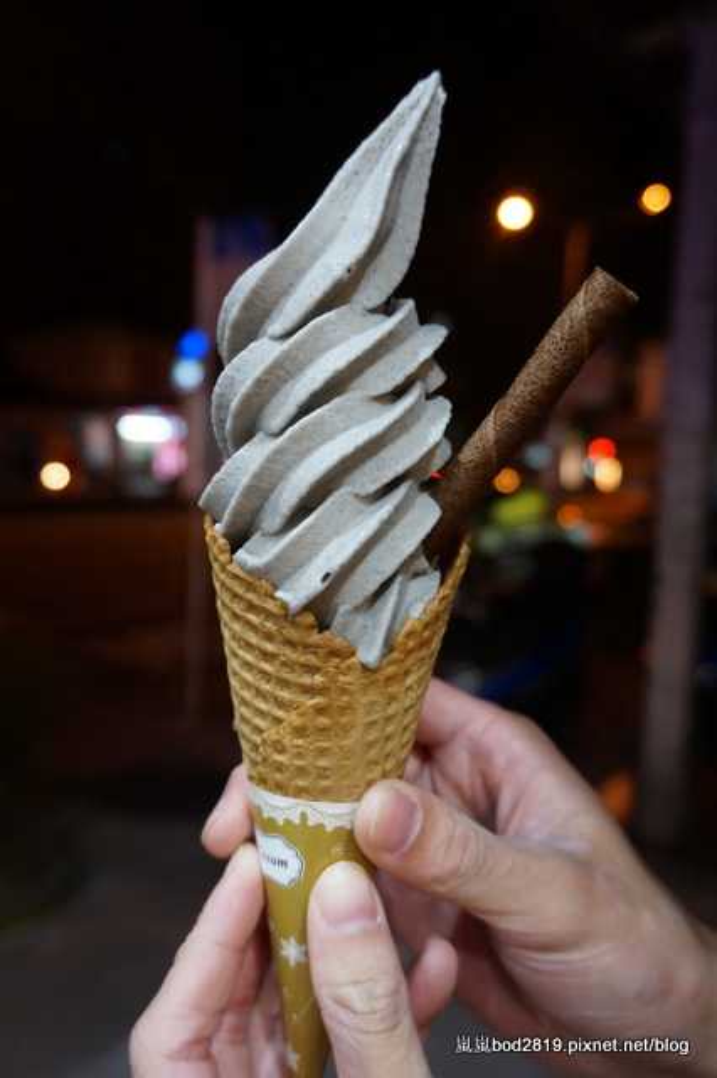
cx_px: 358
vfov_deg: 62.0
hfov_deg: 43.6
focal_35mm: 30
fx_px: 897
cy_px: 539
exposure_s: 1/60
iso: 1600
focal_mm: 20
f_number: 4
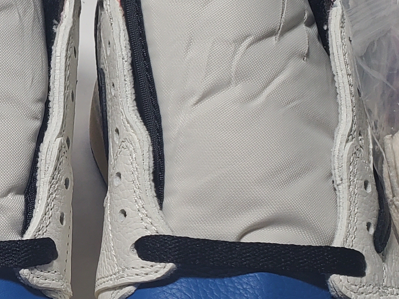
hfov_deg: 19.5
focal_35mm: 99
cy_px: 228
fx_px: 1141
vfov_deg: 14.9
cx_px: 50
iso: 50
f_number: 2.4
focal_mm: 4.3
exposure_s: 1/258
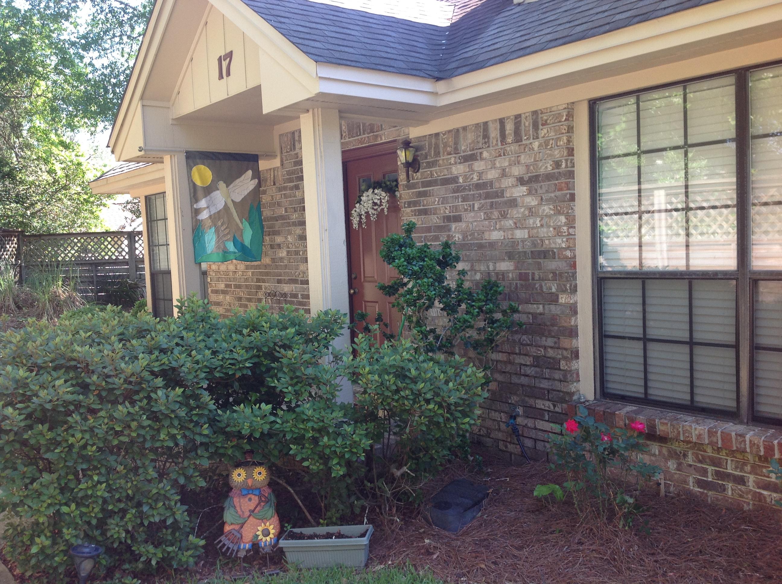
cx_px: 391
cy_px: 292
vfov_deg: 40.6
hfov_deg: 52.7
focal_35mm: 35
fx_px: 790
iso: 64
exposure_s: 1/120
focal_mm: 4.28
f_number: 2.4
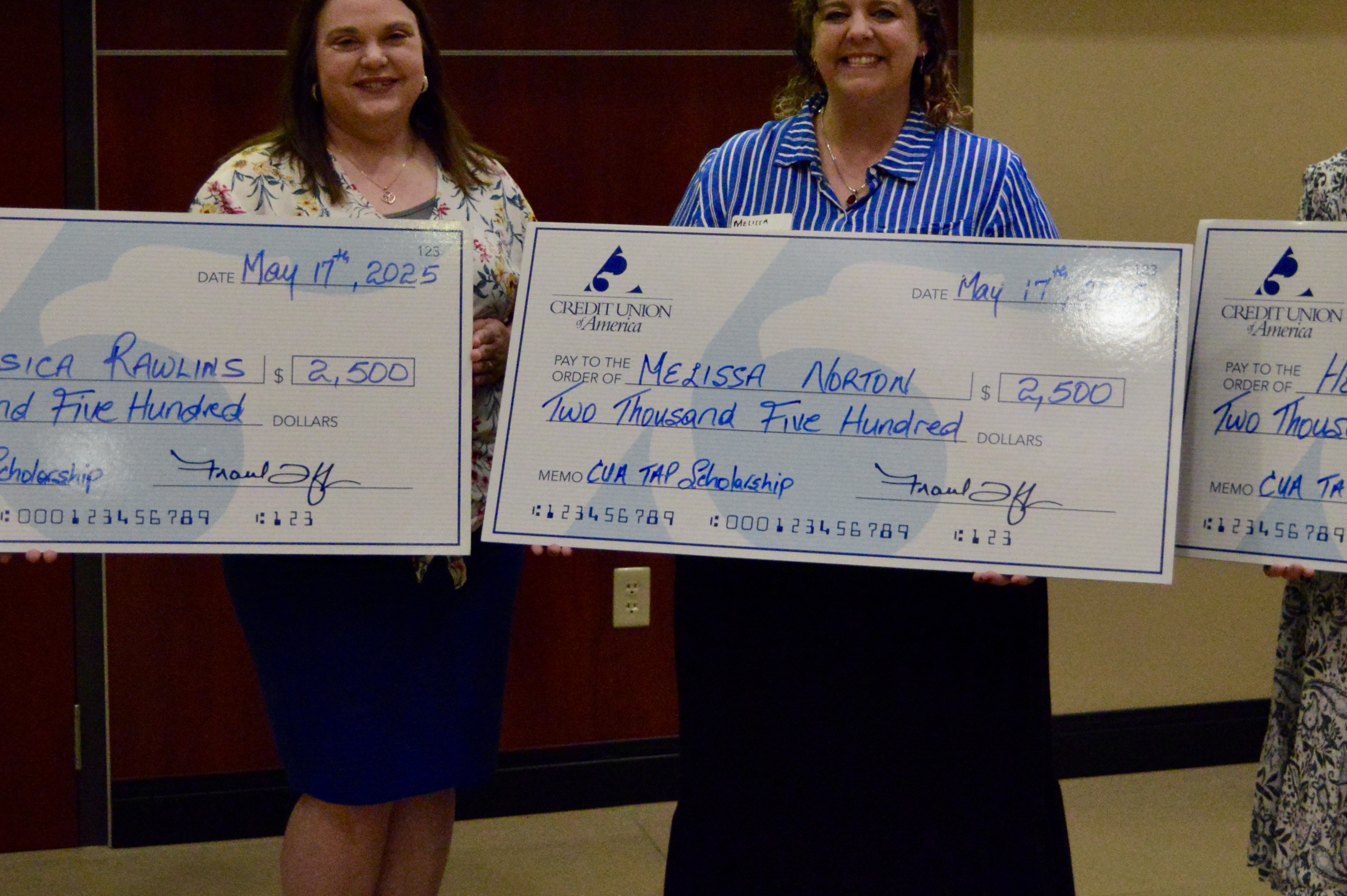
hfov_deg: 31.4
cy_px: 230
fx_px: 2387
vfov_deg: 21.1
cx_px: 811
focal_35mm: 64
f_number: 4
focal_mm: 25
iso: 3200
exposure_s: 1/320
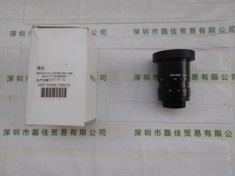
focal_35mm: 26
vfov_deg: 53.1
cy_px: 88
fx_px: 177
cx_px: 118
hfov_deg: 67.3
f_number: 3.2
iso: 100
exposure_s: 1/181
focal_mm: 4.6
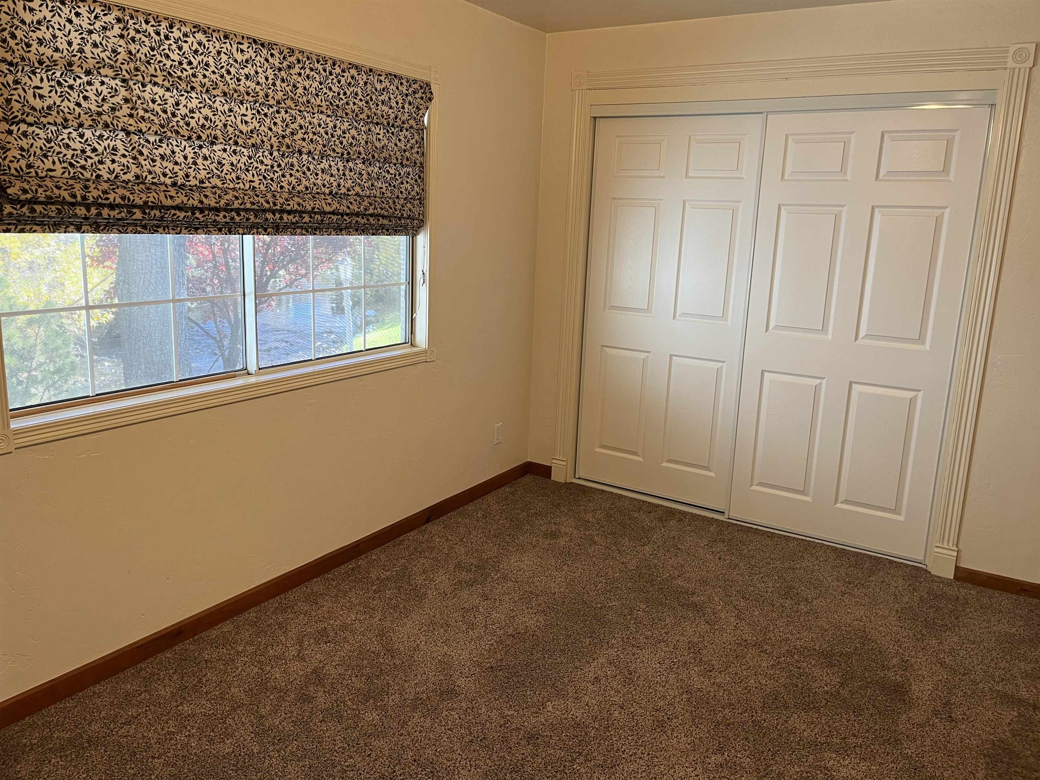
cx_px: 520
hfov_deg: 67.3
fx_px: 781
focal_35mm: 26
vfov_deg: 53.1
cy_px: 390
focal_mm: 5.1
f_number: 1.6
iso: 80
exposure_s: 1/60
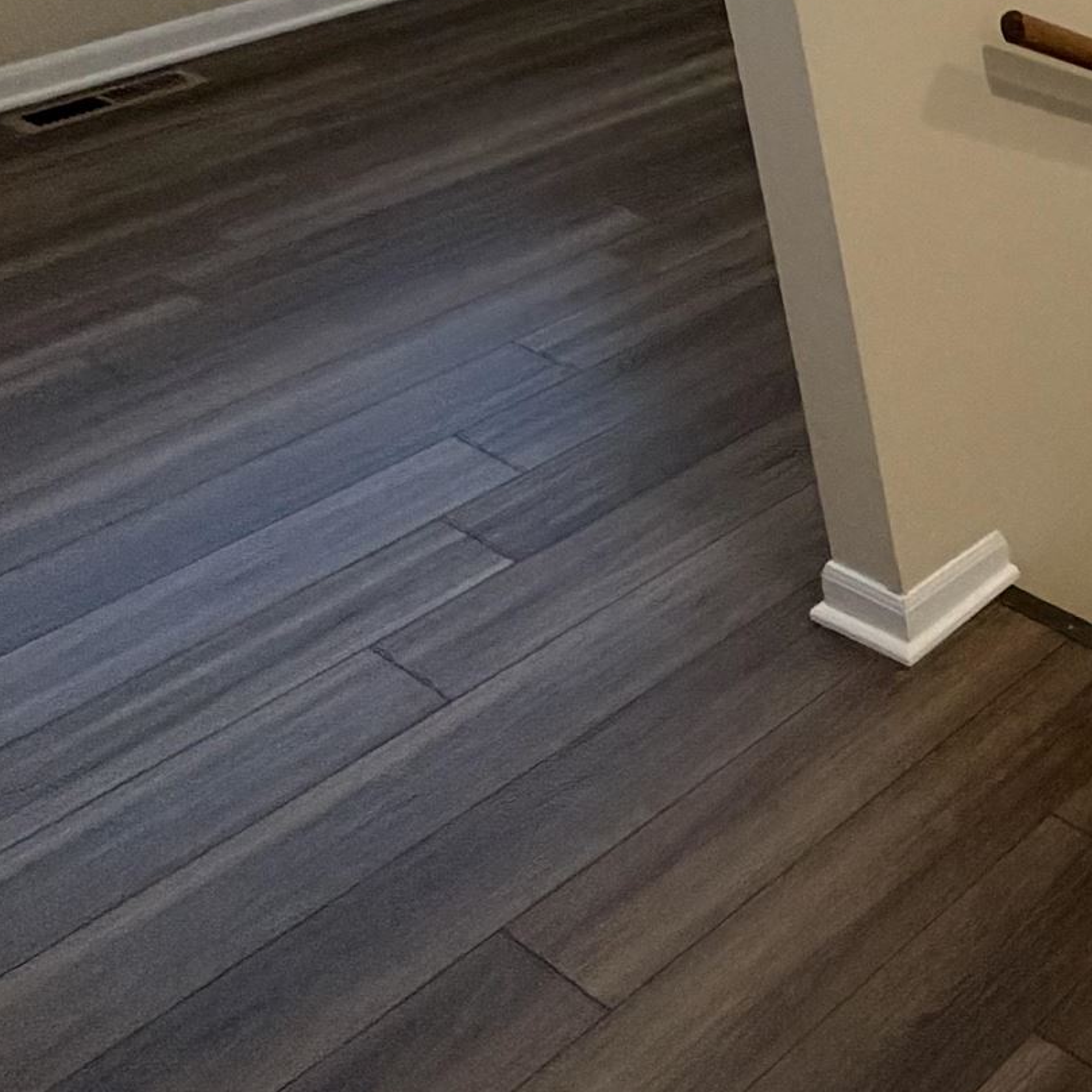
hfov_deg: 24.3
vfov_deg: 31.4
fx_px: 1677
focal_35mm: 47
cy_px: -150
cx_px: 1786
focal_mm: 2.22
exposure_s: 1/60
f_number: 2.2
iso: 320
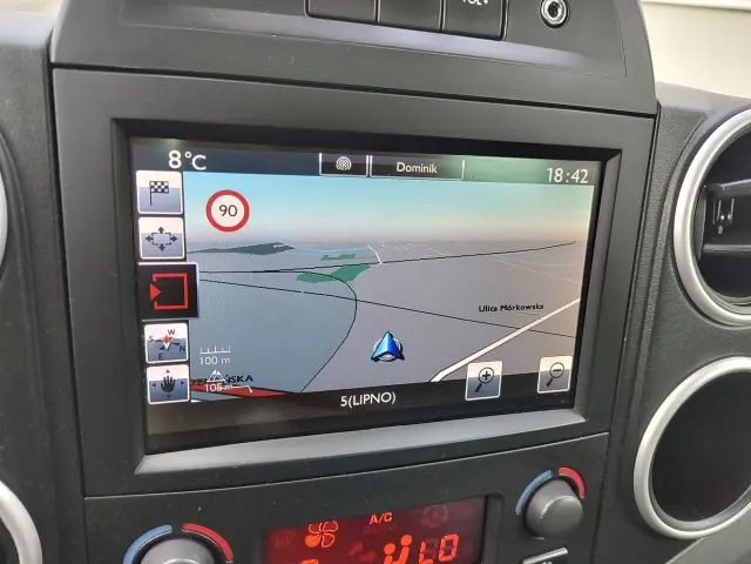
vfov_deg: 58.9
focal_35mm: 23
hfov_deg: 73.9
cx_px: 376
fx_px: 499
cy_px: 282
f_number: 1.8
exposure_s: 1/100
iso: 105
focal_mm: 5.56
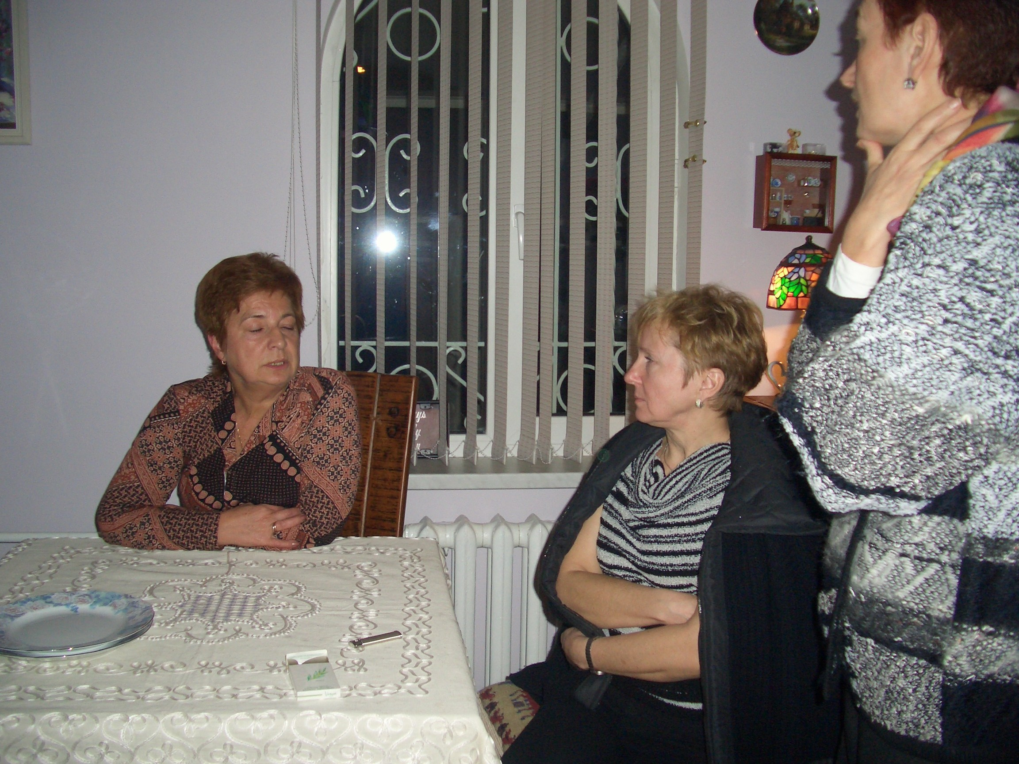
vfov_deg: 40.7
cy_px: 382
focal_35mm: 35
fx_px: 1030
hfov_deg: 52.6
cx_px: 510
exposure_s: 1/60
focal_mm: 5.8
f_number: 2.6
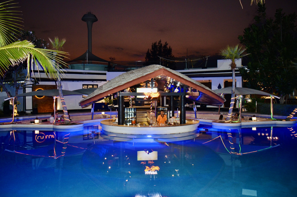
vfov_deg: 41.5
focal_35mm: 32
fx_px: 259
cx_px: 148
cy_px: 98
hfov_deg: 59.6
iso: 800
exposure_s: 1/60
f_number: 3.8
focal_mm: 21
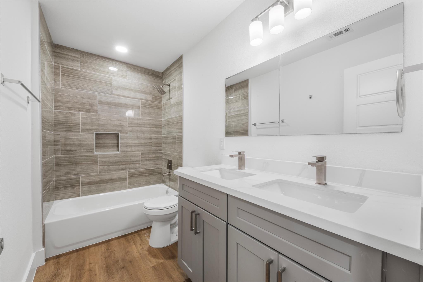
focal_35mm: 14
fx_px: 164
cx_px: 212
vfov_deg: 81.2
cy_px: 141
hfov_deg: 104.3
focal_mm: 14
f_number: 9
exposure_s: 3.2
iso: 250
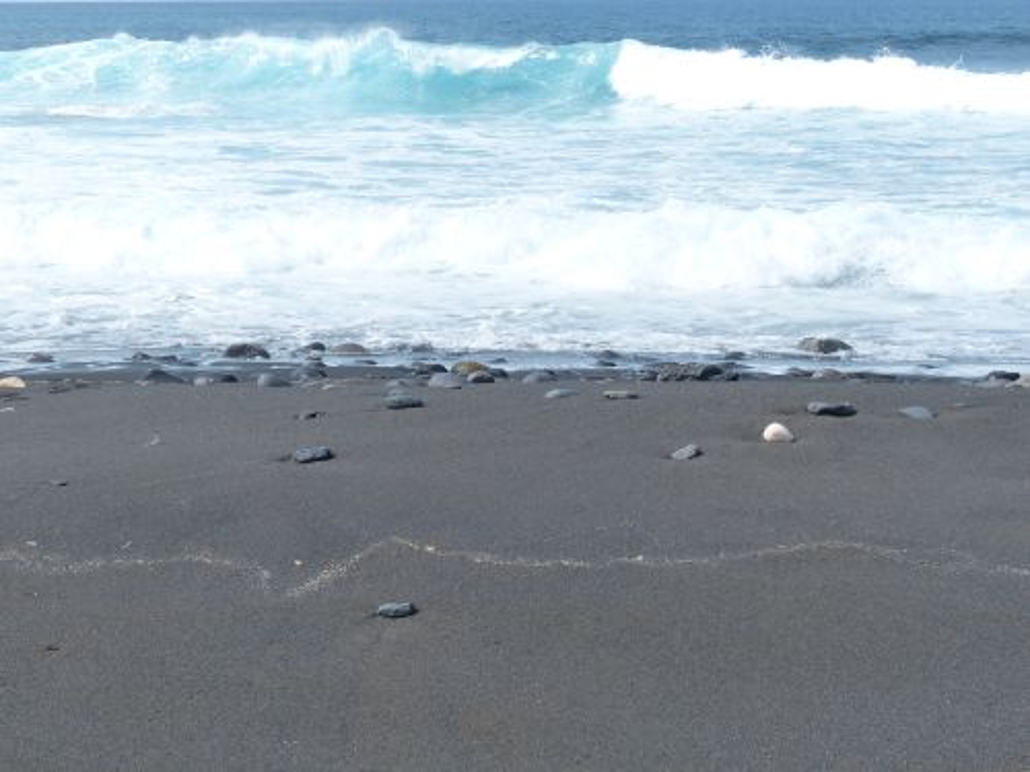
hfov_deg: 24.1
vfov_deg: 18.2
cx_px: 515
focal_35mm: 81
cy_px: 386
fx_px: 2410
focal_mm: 14.5
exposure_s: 1/1000
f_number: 4
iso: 160
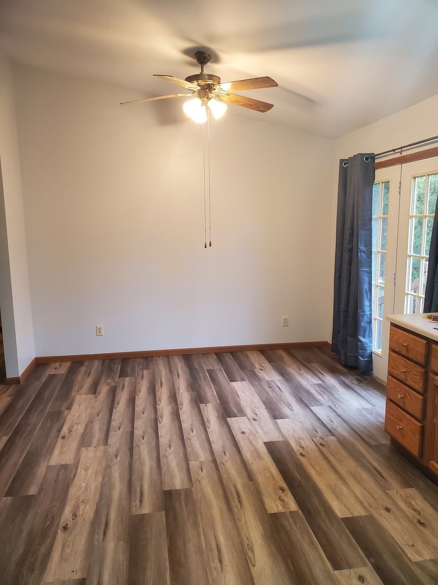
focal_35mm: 26
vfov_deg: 67.3
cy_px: 292
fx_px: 439
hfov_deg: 53.1
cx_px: 219
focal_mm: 4.3
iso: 200
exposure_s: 1/40
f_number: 2.4
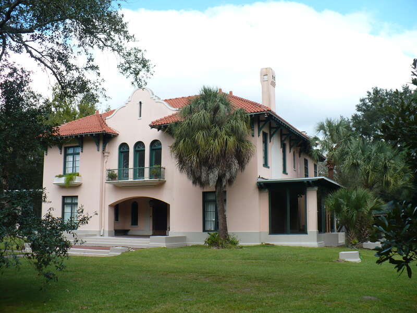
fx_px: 446
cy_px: 156
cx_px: 208
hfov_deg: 50.1
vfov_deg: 38.7
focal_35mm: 37
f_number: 2.8
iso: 100
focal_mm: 6.1
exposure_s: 1/800
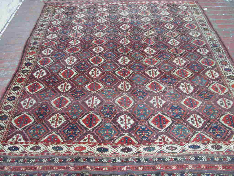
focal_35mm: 38
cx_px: 117
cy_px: 88
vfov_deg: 37.7
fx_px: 257
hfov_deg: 49.0
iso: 100
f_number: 2.6
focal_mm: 7.85
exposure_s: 1/4.3
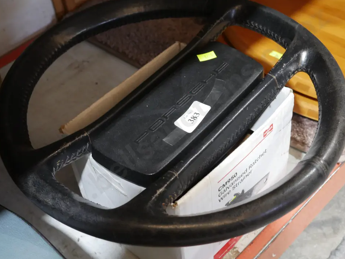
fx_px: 519
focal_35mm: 52
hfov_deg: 36.8
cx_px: 176
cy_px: 127
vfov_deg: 28.1
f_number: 5.2
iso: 1600
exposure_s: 1/60
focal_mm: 24
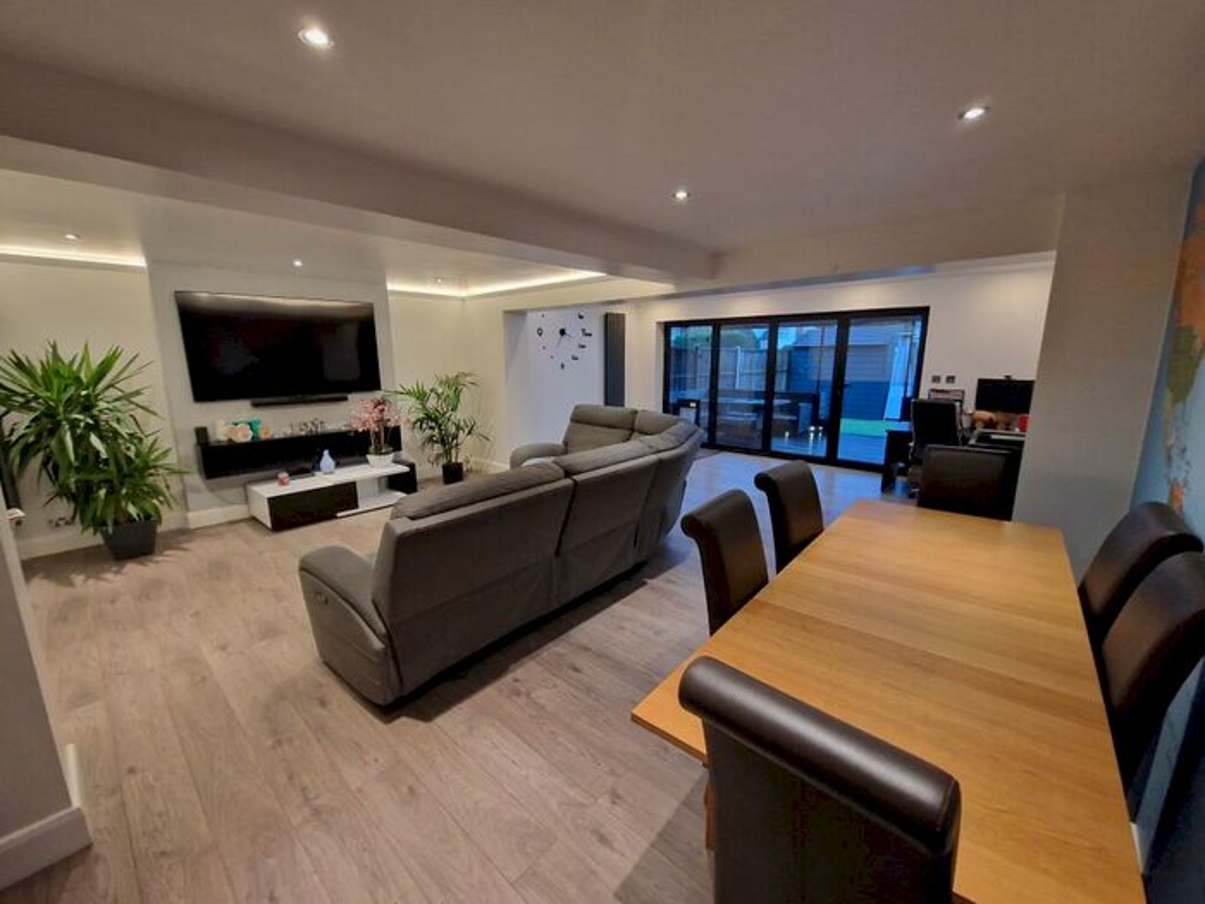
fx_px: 453
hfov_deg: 106.2
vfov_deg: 89.9
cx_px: 602
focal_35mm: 13
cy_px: 452
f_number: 2.2
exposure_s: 1/50
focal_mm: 2.2
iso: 400
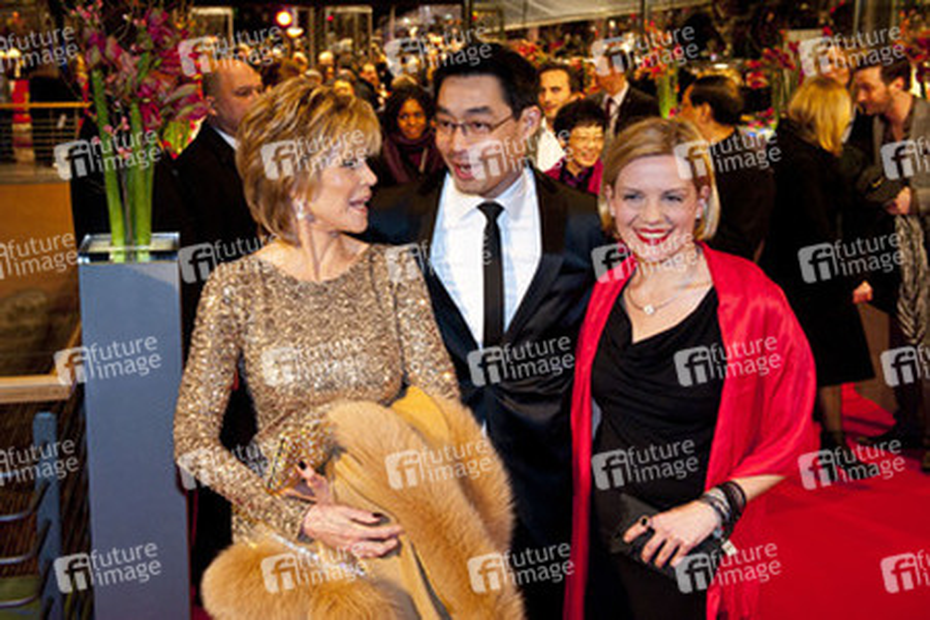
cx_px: 465
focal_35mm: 40
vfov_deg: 33.4
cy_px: 310
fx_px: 1033
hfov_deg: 48.5
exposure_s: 1/200
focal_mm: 40
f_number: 4.5
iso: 1600
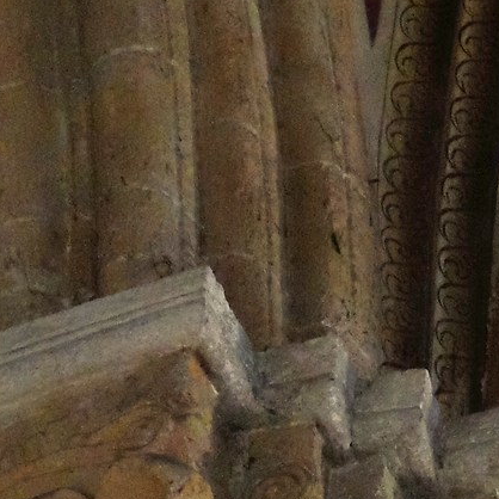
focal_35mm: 356
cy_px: 1019
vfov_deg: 4.8
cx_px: 359
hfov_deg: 4.9
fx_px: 5806
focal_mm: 48.4
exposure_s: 1/60
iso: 6400
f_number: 4
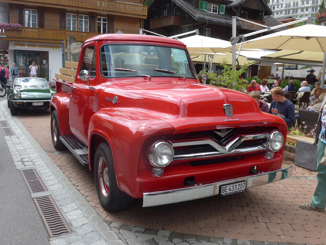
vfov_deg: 41.8
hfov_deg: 54.0
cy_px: 122
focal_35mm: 34
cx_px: 163
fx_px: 320
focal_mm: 7
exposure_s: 1/400
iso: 80
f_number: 2.8
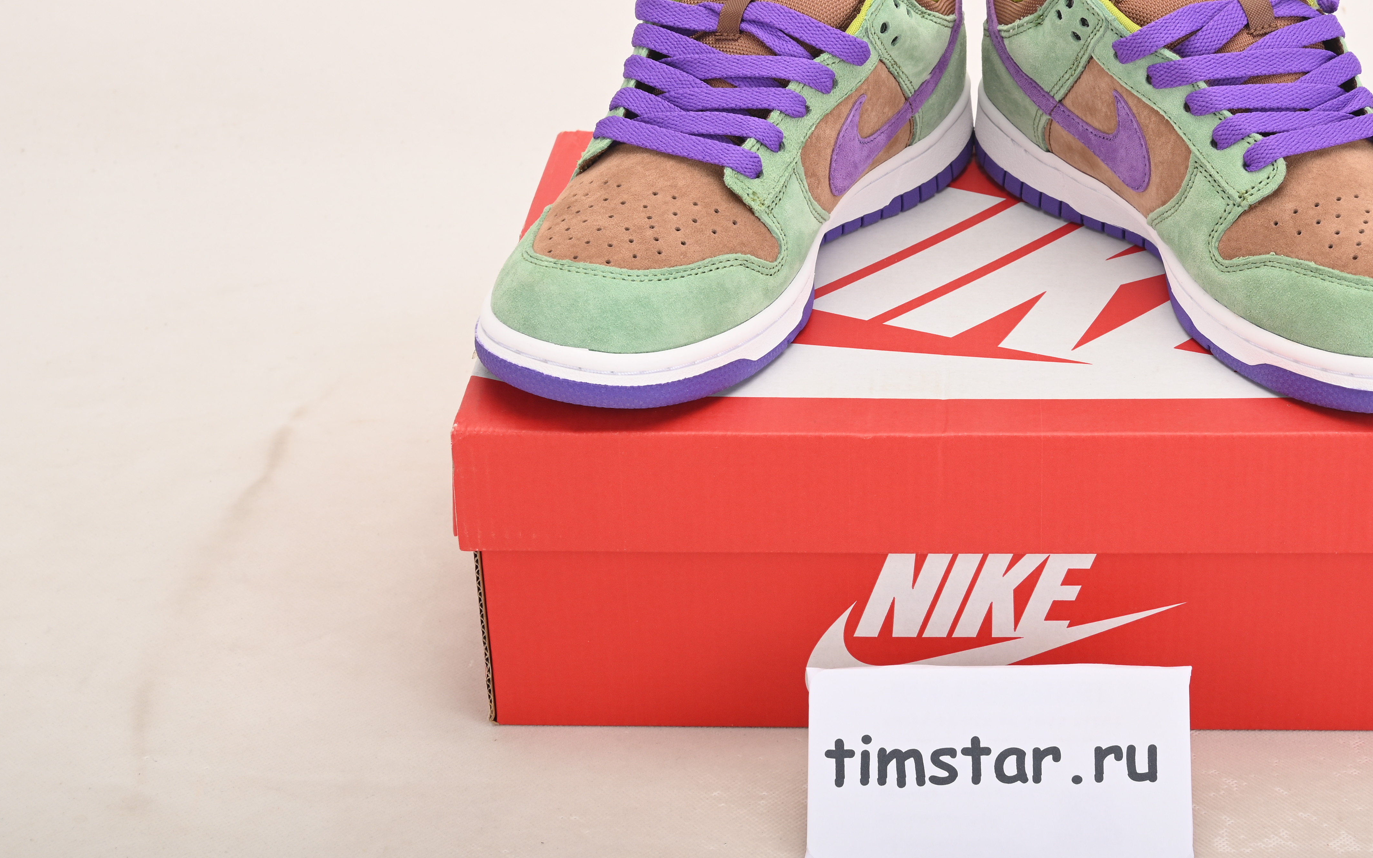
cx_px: 946
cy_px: 317
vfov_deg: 19.7
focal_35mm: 66
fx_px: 2470
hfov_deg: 30.8
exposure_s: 1/200
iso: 100
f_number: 11
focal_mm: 46
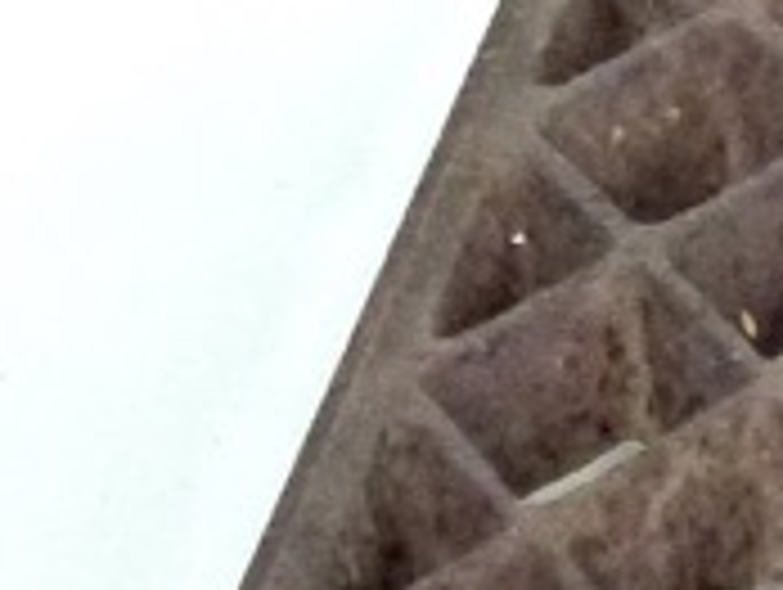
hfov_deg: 5.2
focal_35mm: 358
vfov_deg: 4.2
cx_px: 2506
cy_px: 360
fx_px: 8109
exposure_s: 1/60
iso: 400
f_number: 4.3
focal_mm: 9.4
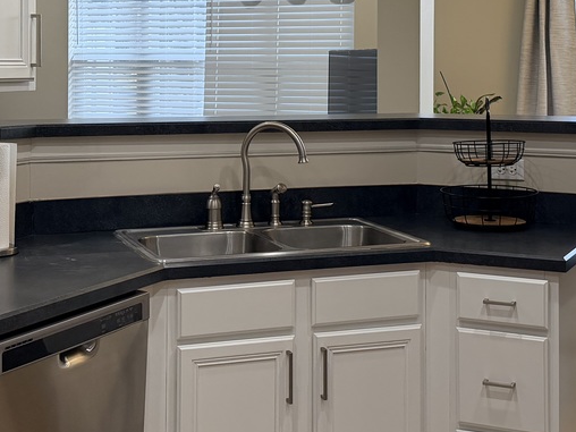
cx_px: 290
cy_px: 73
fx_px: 1131
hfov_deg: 28.6
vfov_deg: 21.3
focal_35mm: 68
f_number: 1.78
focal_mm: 6.76
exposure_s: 1/145
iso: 160
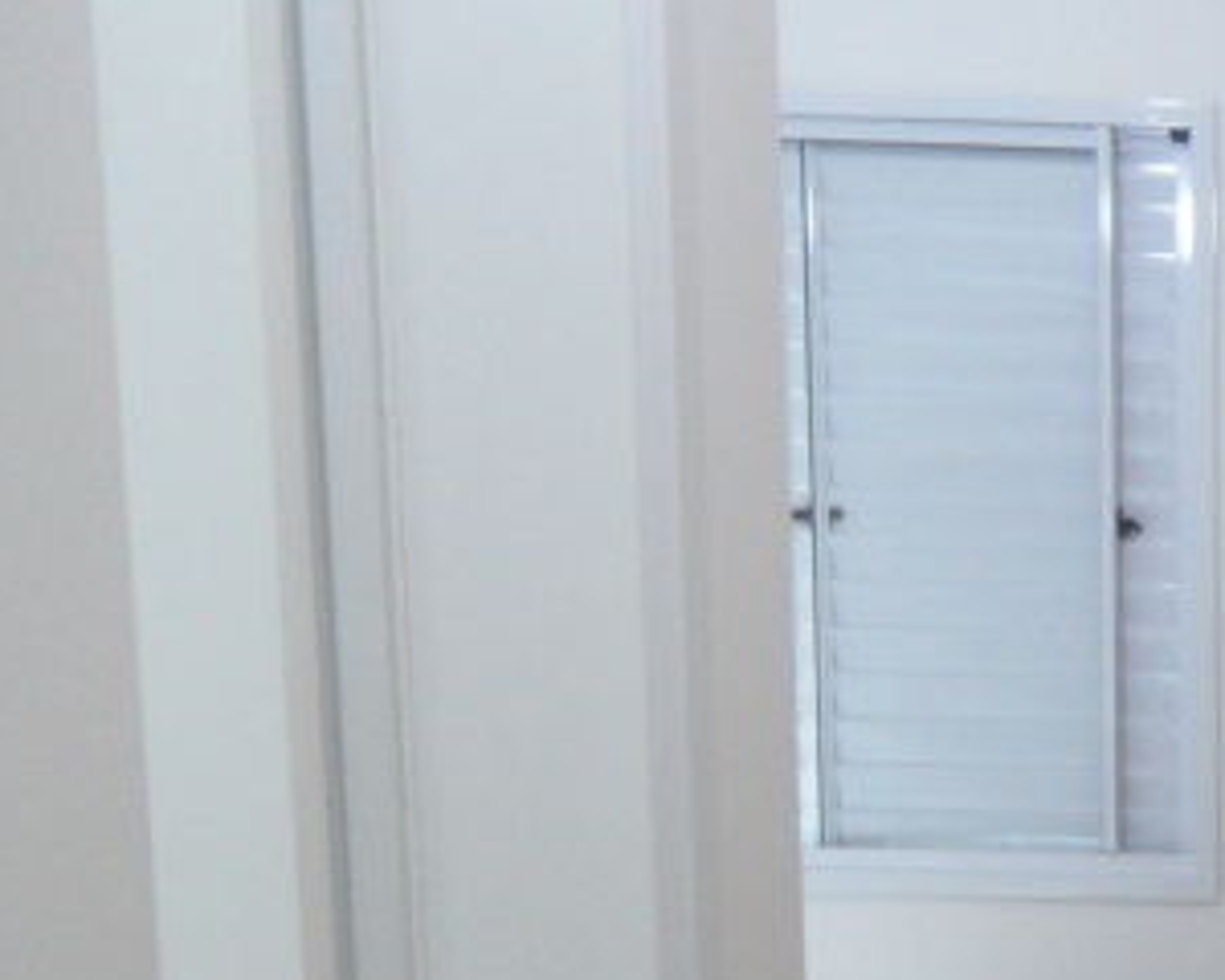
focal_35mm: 80
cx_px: 1850
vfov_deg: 18.2
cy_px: 1168
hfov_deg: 20.4
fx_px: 2900
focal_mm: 4.1
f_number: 2.9
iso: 200
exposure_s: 1/30
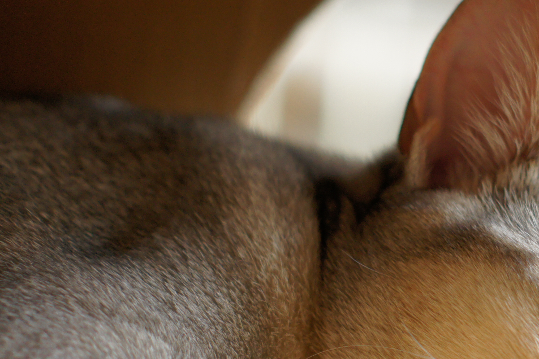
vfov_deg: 9.1
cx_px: 483
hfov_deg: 13.5
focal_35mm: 151
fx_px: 2259
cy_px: 276
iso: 400
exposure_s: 1/80
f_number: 2.5
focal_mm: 50
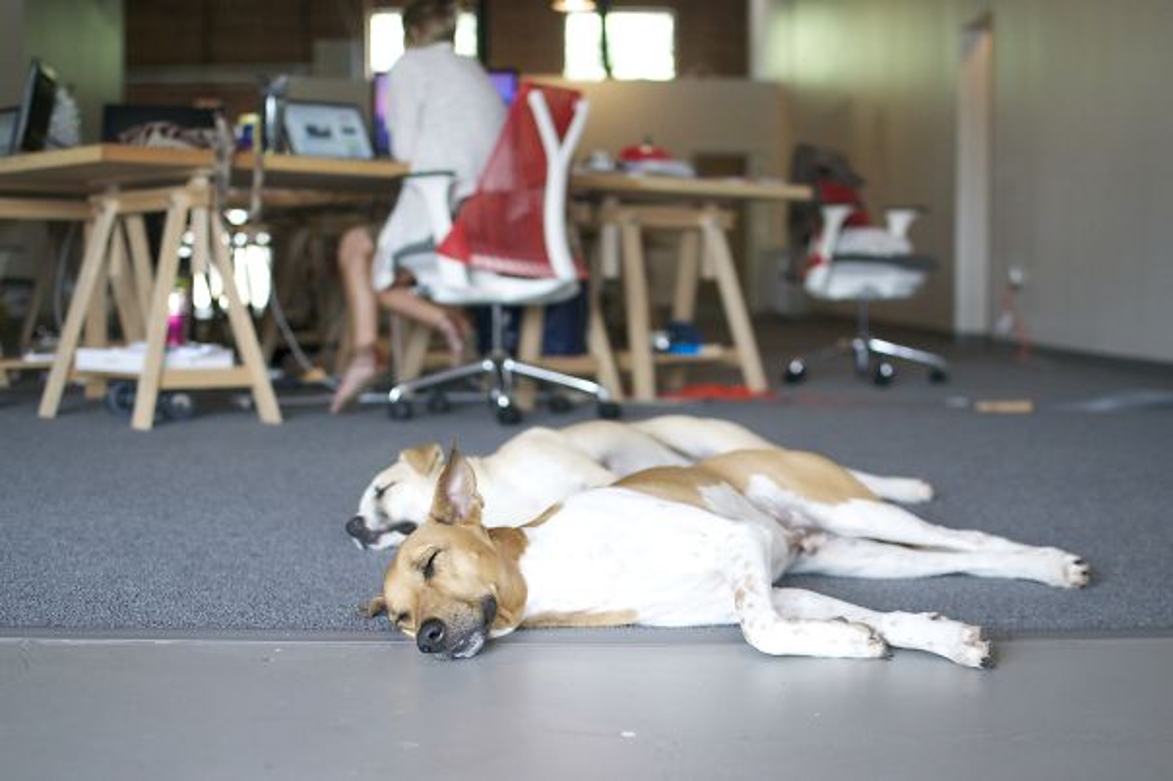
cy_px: 390
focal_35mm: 52
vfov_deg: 25.7
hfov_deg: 37.9
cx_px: 586
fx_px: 1710
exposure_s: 1/400
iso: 1600
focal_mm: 35
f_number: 16
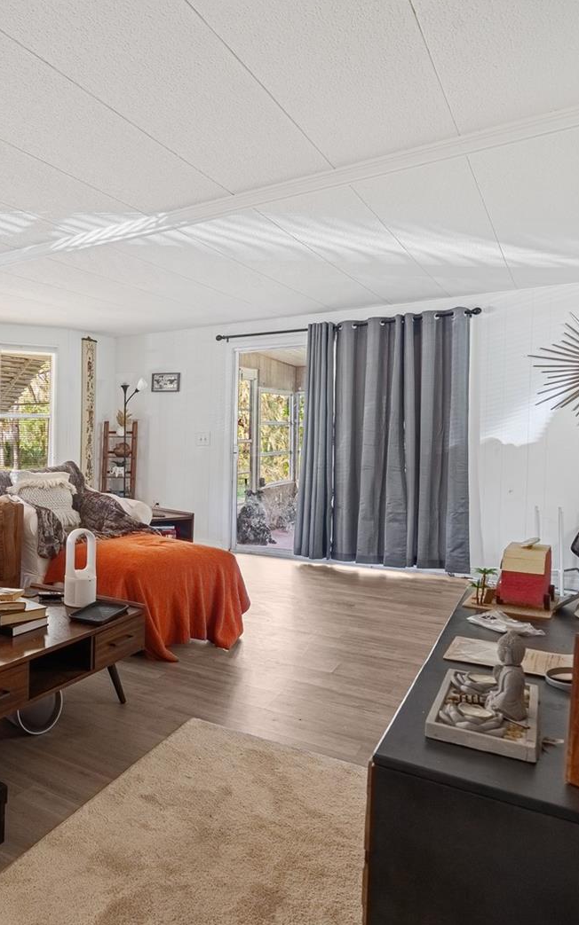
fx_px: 631
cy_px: 464
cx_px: -33
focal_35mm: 25
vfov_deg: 72.5
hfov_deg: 41.1
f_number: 8
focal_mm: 16
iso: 400
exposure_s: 1/250
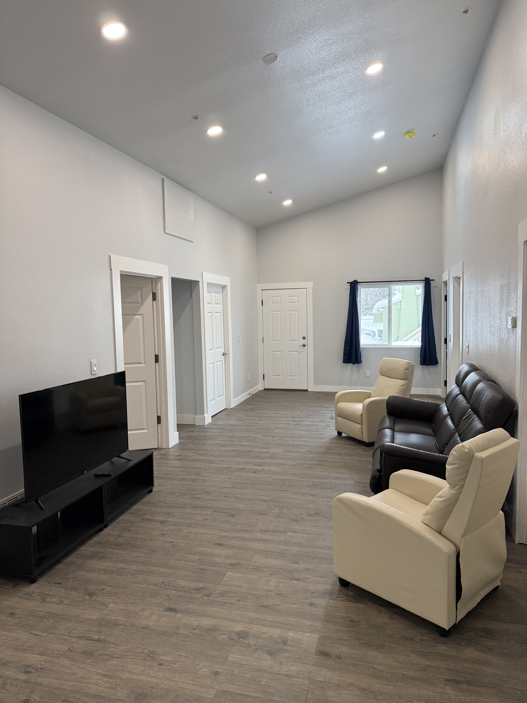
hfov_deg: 56.8
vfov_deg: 71.6
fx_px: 487
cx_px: 264
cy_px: 352
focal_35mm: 24
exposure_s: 1/120
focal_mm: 6.76
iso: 250
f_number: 1.78
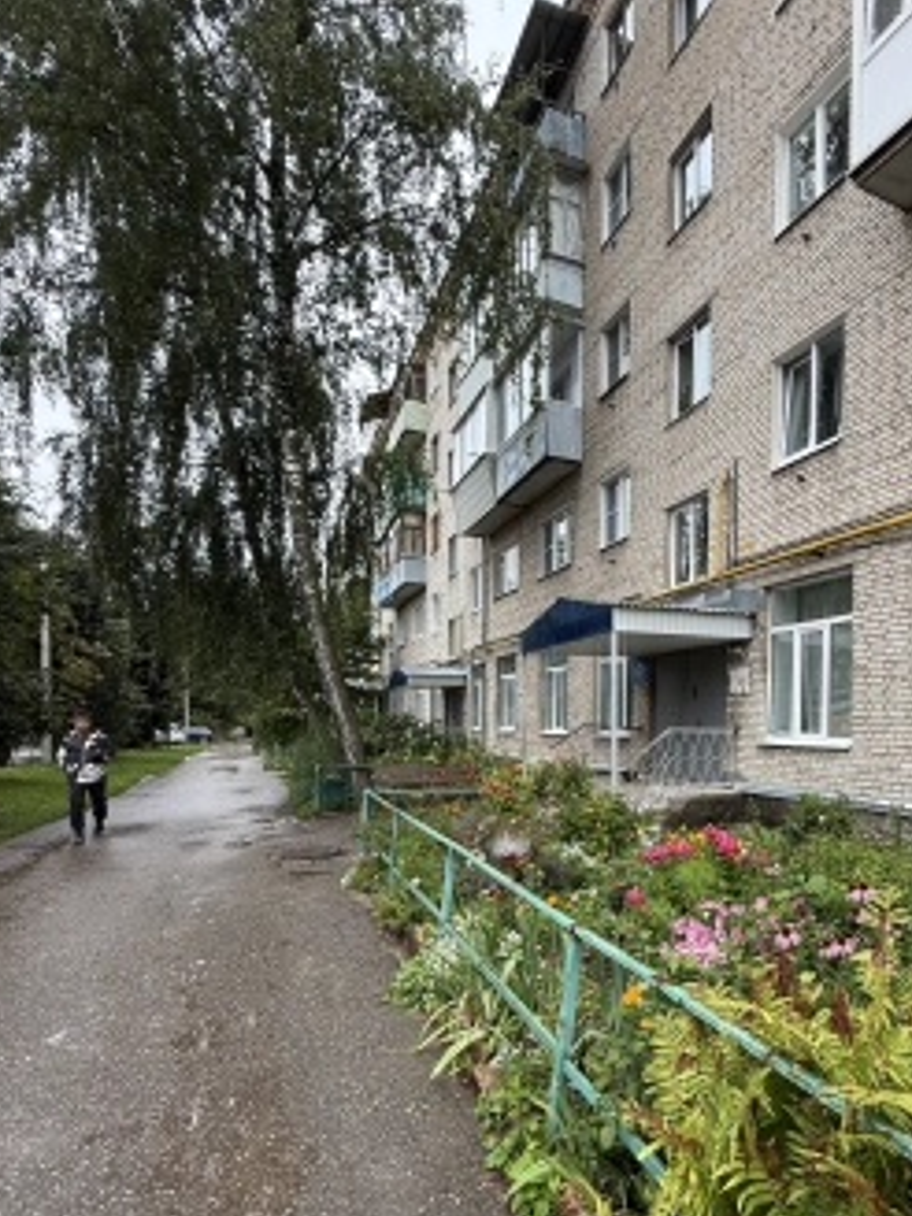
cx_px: 591
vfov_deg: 80.6
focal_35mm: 20
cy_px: 741
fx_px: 703
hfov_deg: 64.6
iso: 50
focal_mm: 2.22
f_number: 2.2
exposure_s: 1/193
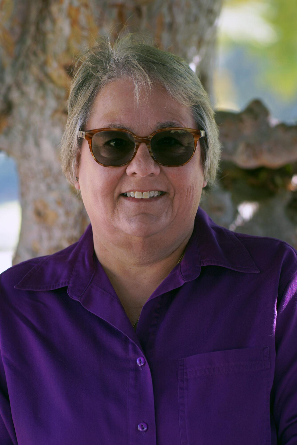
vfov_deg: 16.1
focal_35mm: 127
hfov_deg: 10.8
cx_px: 148
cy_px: 222
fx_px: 1571
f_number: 2.8
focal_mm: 85
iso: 160
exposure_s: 1/160
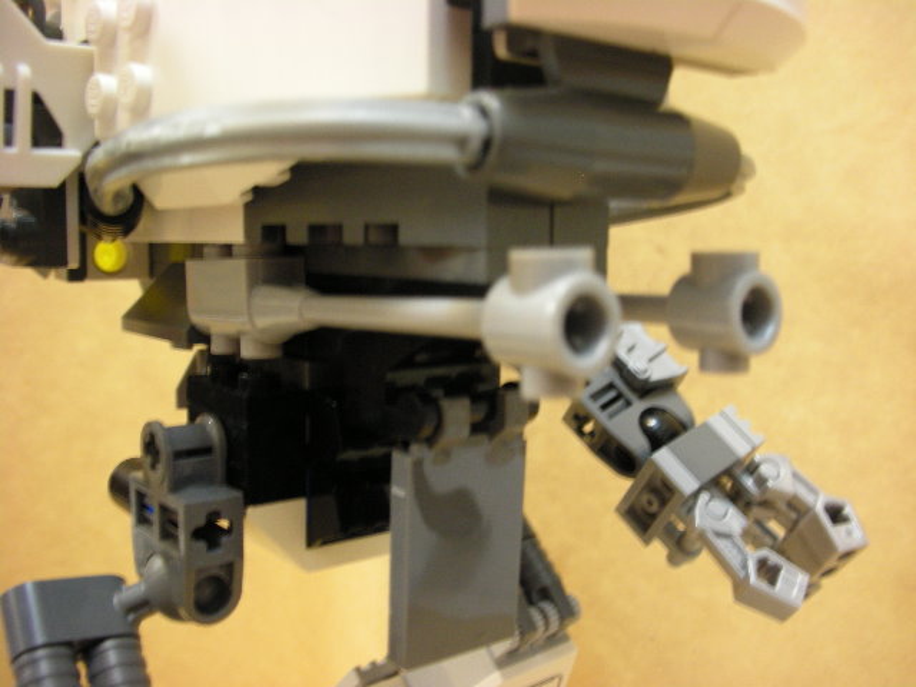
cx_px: 458
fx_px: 926
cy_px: 344
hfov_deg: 52.6
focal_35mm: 35
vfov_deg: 40.7
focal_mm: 5.8
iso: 200
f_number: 3
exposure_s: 1/2.9
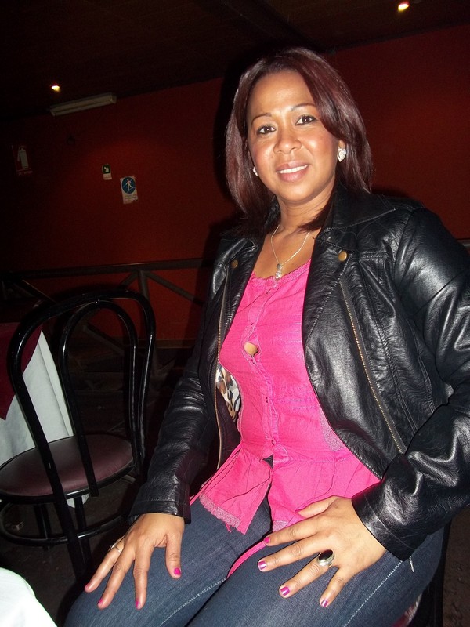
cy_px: 314
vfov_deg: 56.8
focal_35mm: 32
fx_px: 579
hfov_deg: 44.2
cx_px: 235
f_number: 2.9
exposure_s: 1/30
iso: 160
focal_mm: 5.7
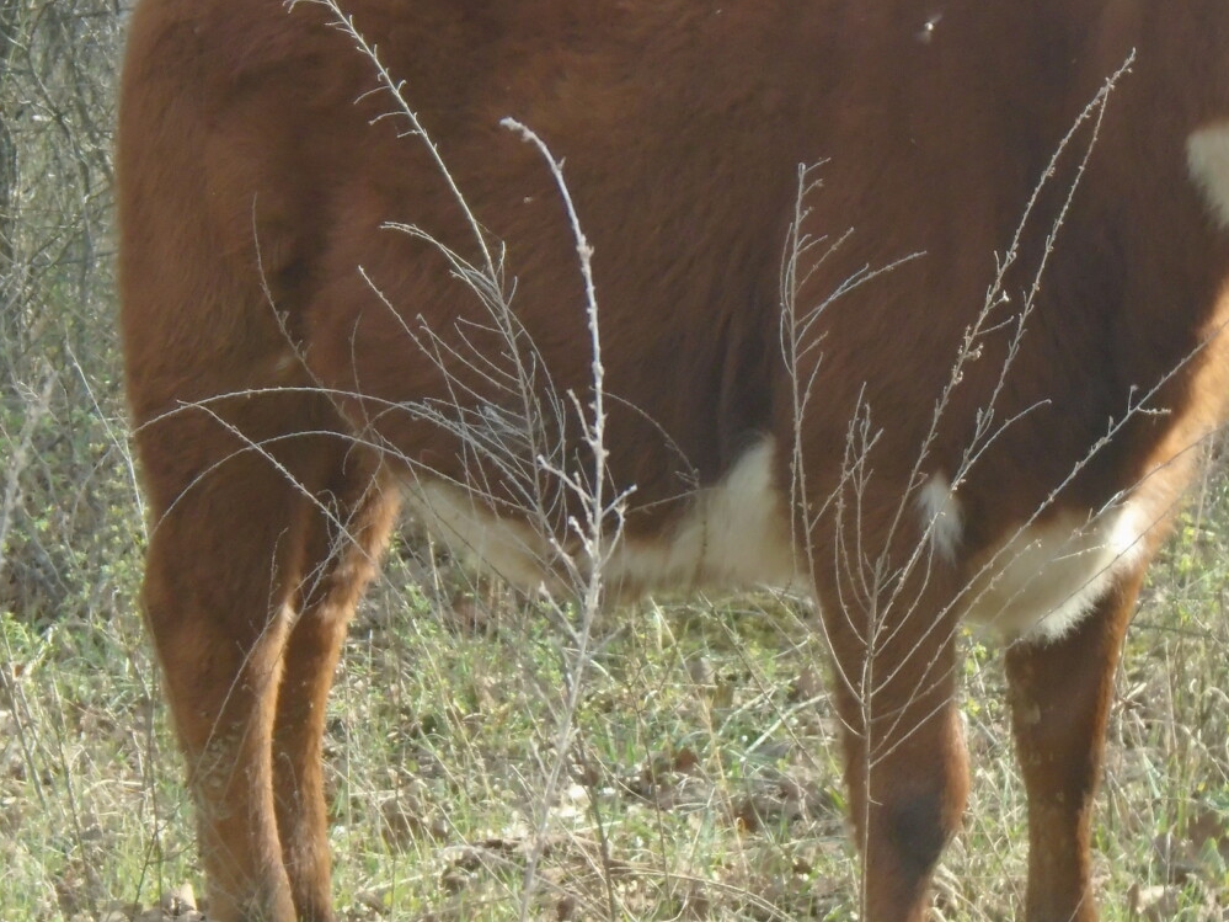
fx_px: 5289
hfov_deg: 13.2
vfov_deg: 9.9
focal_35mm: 149
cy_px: 323
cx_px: 710
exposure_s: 1/250
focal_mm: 16.4
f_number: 5.1
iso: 250
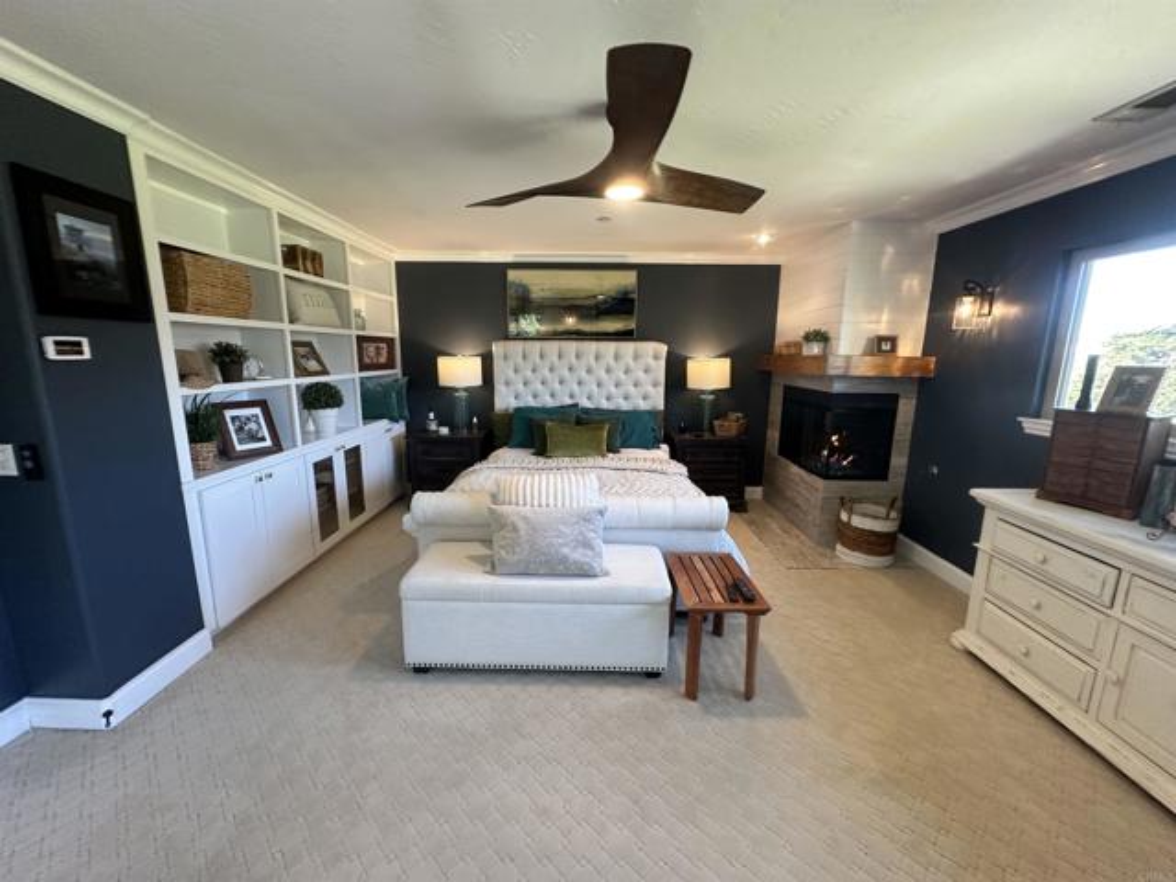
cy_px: 441
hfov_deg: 102.1
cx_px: 588
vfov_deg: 85.7
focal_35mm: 14
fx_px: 476
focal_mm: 2.22
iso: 200
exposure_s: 1/60
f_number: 2.2
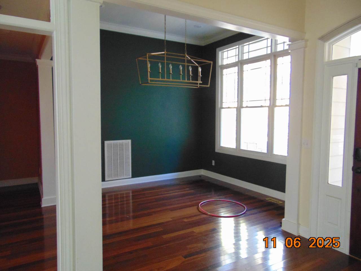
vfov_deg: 54.9
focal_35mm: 25
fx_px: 261
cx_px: 180
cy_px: 136
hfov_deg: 69.4
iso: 400
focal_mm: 4.5
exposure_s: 1/25
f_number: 3
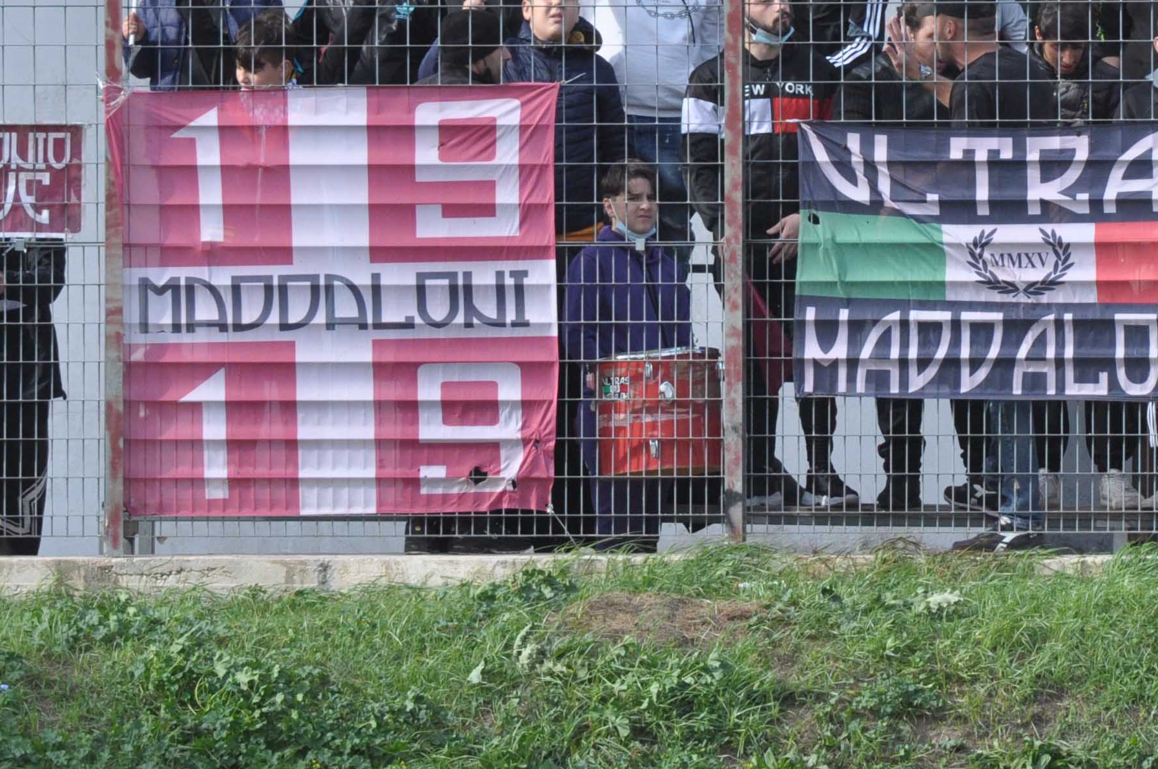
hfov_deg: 1.9
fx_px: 34570
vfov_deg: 1.3
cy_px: 45
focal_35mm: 1076
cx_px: 850
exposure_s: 1/1000
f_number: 8
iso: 640
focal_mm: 300
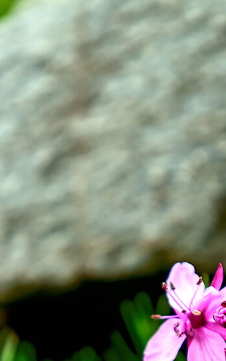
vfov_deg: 15.4
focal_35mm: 131
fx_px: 1291
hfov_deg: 10.0
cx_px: 42
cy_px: 437
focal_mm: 30
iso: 100
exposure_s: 1/125
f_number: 4
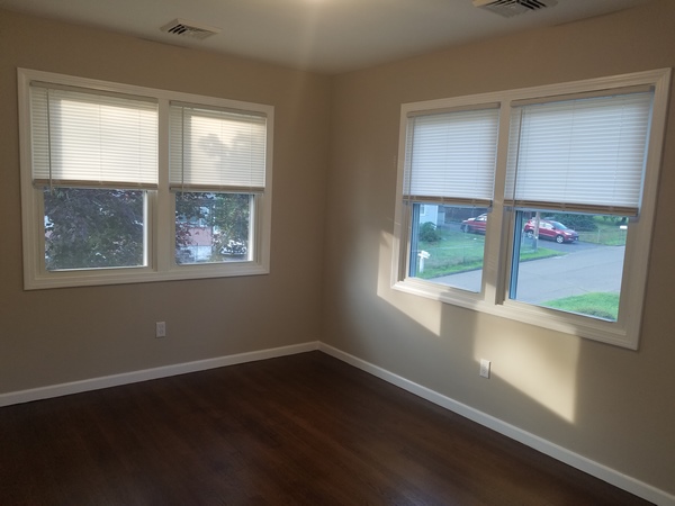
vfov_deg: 53.1
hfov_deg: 67.3
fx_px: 507
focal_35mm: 26
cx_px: 338
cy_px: 253
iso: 80
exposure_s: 1/60
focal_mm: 4.2
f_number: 1.7
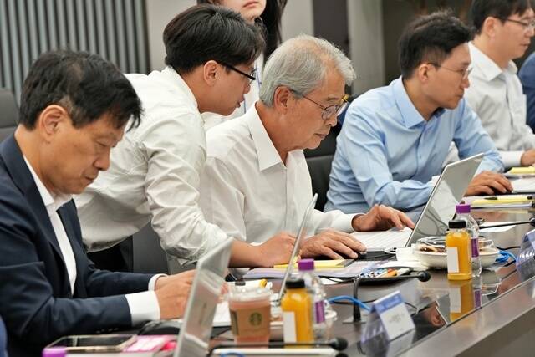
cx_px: 268
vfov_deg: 9.2
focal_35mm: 150
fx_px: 2230
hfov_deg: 13.7
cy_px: 178
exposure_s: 1/160
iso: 2000
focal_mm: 150
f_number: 7.1
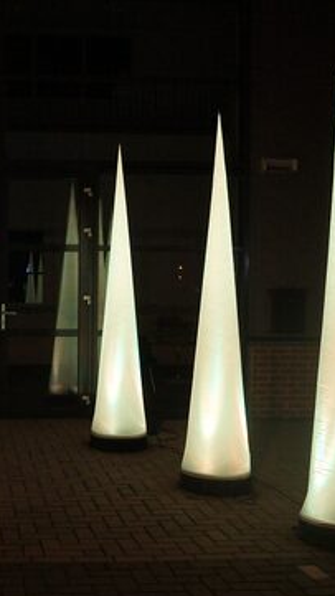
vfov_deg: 43.7
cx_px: 5
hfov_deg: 24.4
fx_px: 742
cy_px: 315
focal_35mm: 47
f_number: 3.5
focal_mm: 18
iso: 1000
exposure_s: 1/30
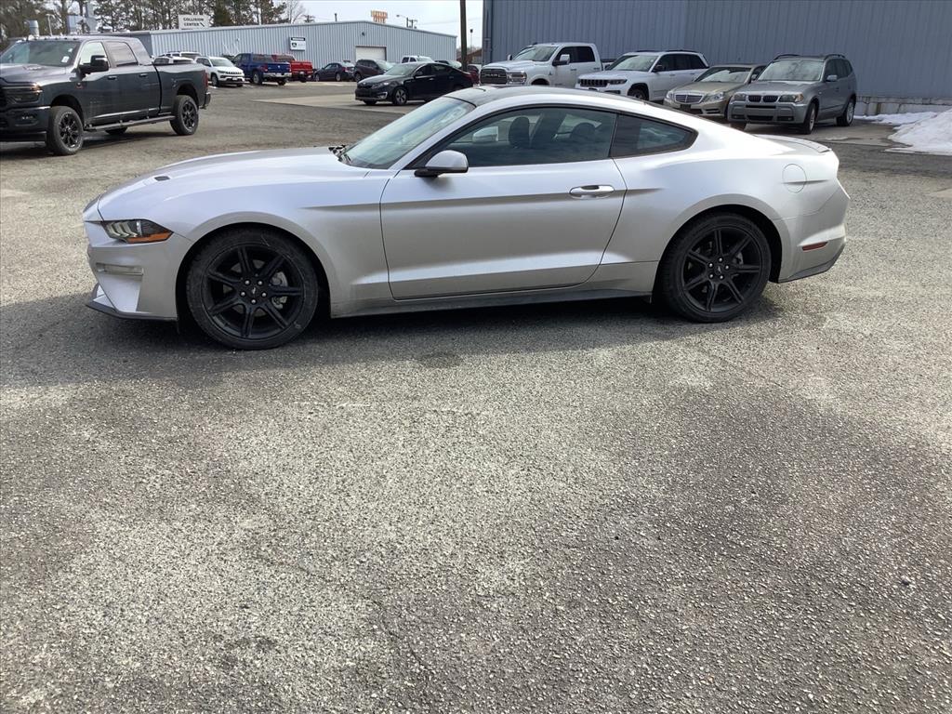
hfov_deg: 58.4
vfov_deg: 45.4
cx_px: 476
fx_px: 853
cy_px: 357
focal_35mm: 31
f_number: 2.4
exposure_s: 1/721
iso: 25
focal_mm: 3.3
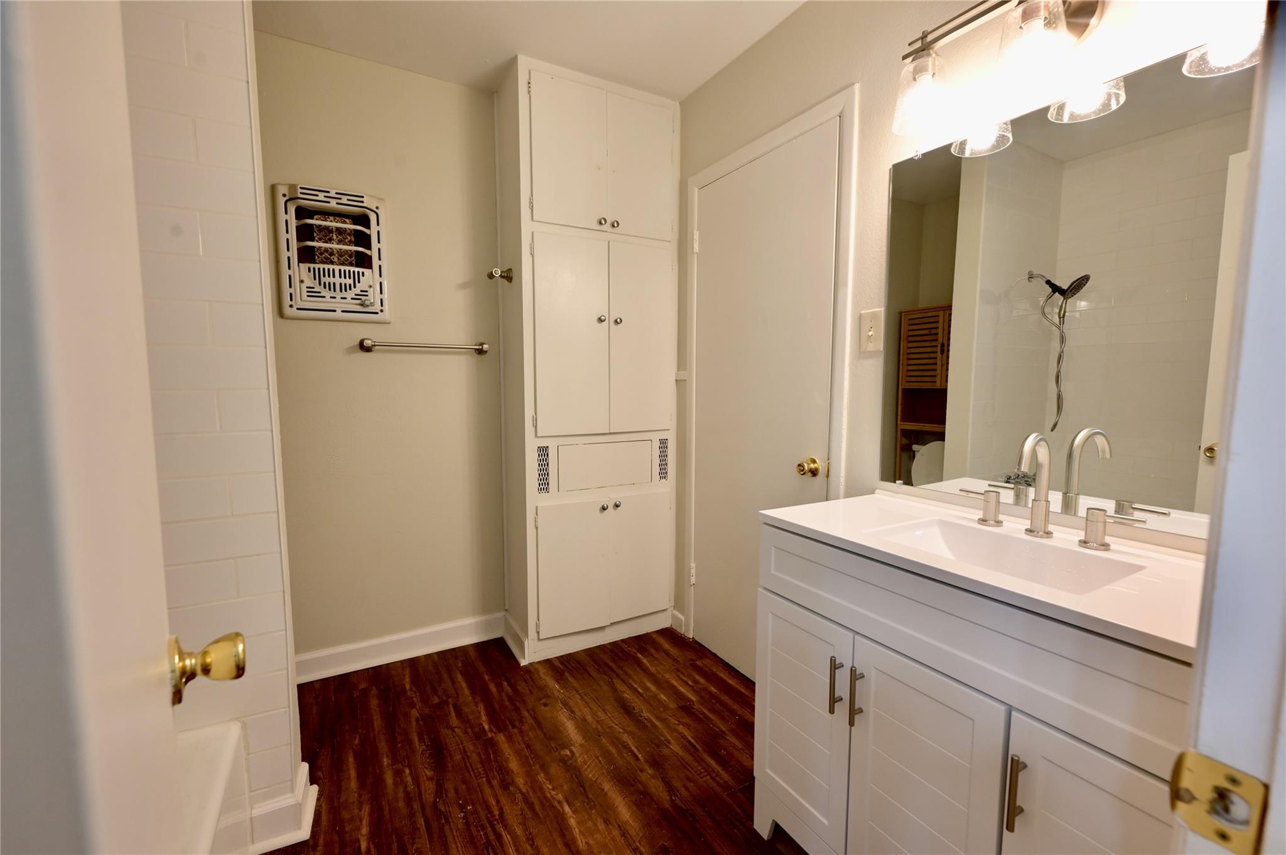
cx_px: 643
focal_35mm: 15
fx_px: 535
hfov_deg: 100.4
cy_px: 428
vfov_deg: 77.2
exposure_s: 1/25
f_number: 8
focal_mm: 15
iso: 640
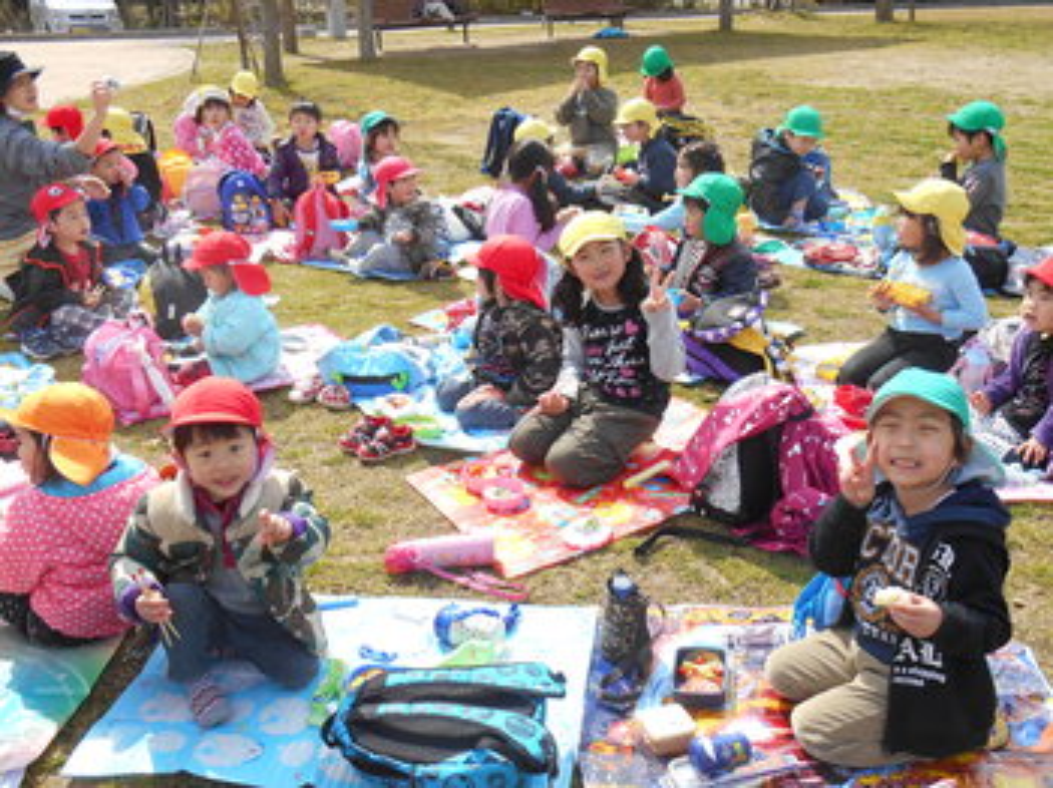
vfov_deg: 40.7
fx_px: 1064
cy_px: 394
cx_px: 526
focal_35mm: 35
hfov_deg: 52.7
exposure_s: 1/320
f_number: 3.7
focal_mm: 6.3
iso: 80
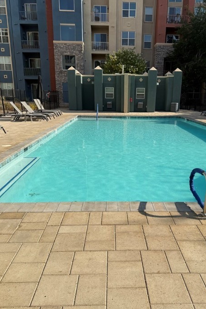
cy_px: 162
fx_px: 241
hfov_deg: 46.2
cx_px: 117
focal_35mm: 28
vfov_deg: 65.5
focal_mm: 6.76
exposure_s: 1/4673
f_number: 1.78
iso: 80
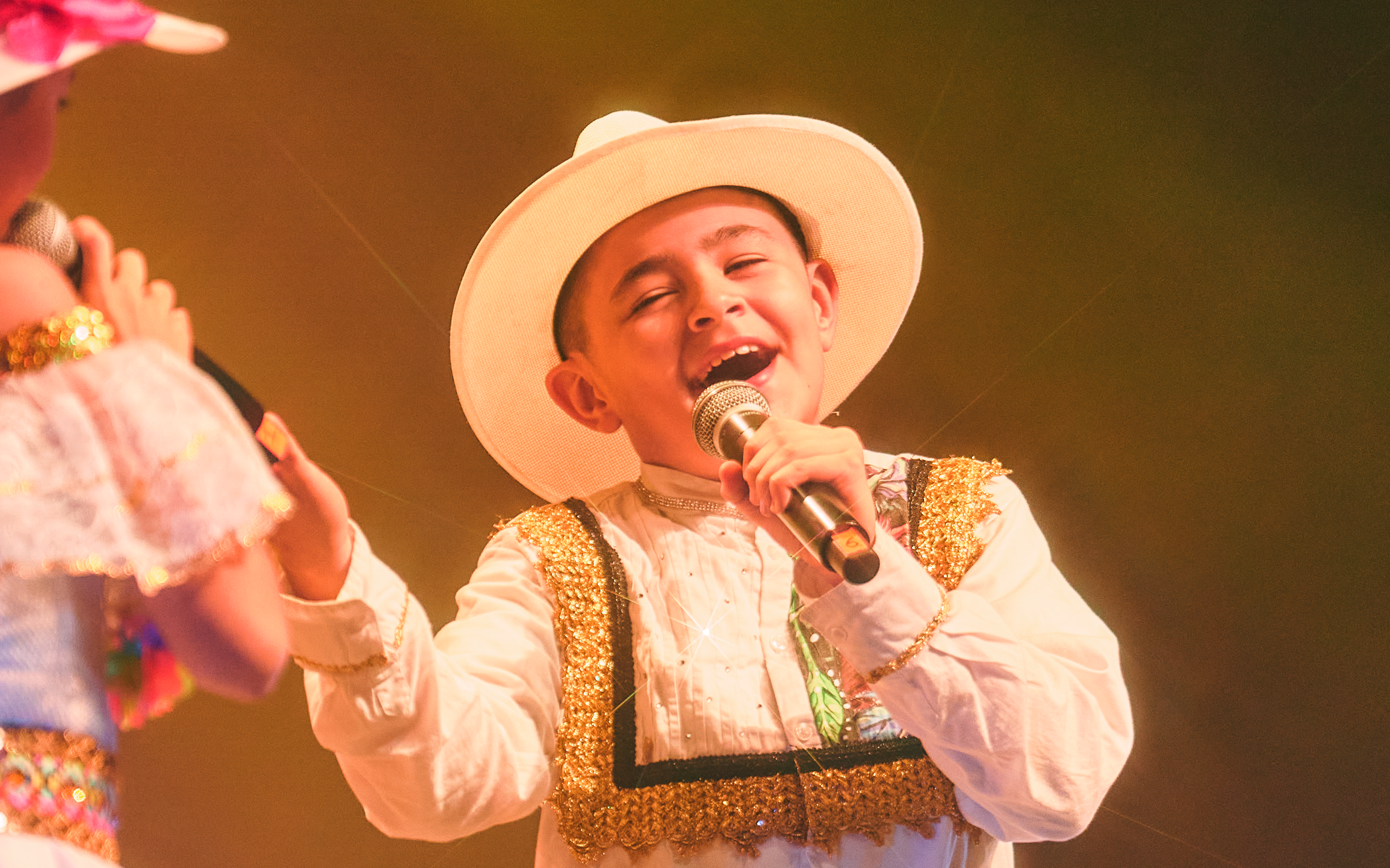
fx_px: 11251
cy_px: 430
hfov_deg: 7.1
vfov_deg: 4.4
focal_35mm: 297
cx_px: 569
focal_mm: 128
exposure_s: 1/250
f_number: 2.8
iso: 800
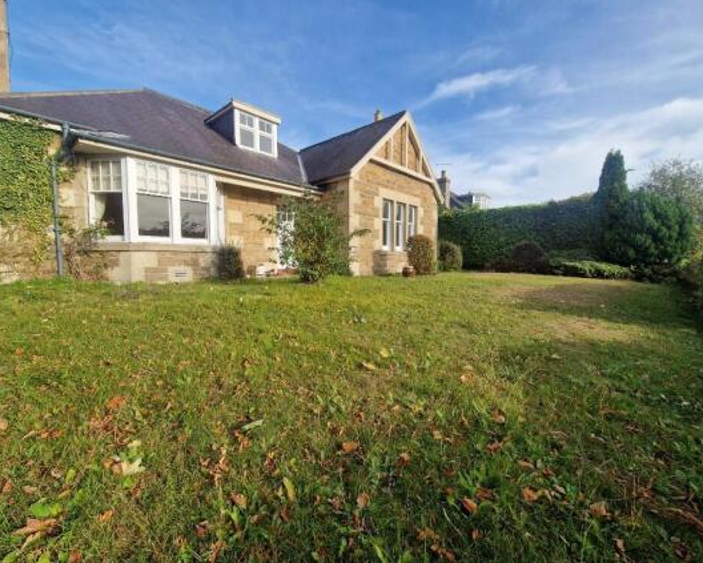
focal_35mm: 14
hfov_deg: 100.6
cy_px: 284
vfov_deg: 88.0
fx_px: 291
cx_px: 336
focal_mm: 2.2
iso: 50
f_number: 2.2
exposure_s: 1/1188
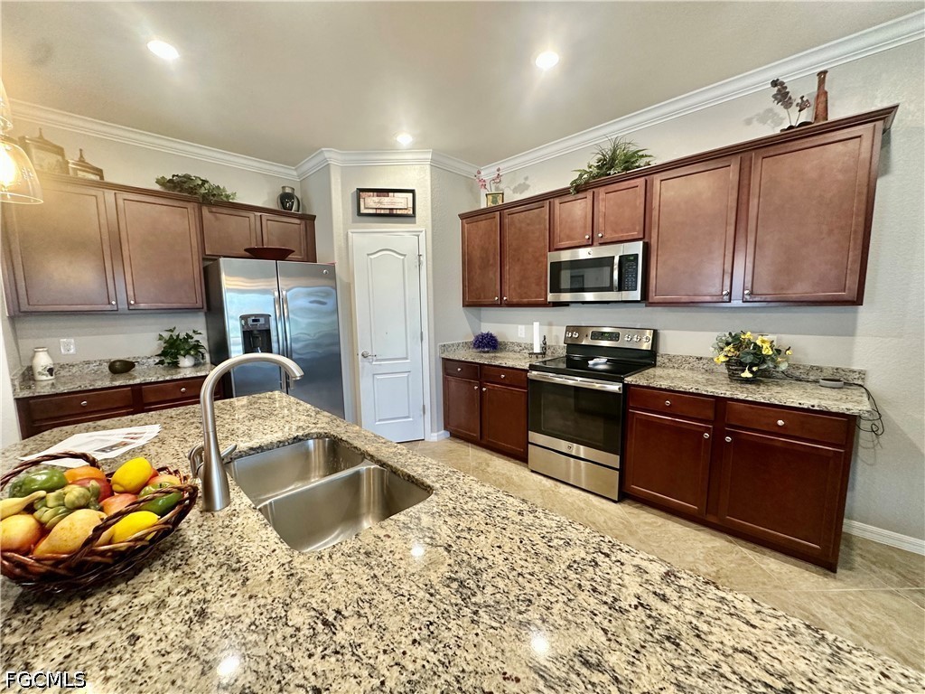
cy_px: 347
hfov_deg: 102.1
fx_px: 374
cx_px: 462
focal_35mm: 14
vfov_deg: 85.7
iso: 200
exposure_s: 1/60
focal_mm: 2.22
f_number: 2.2
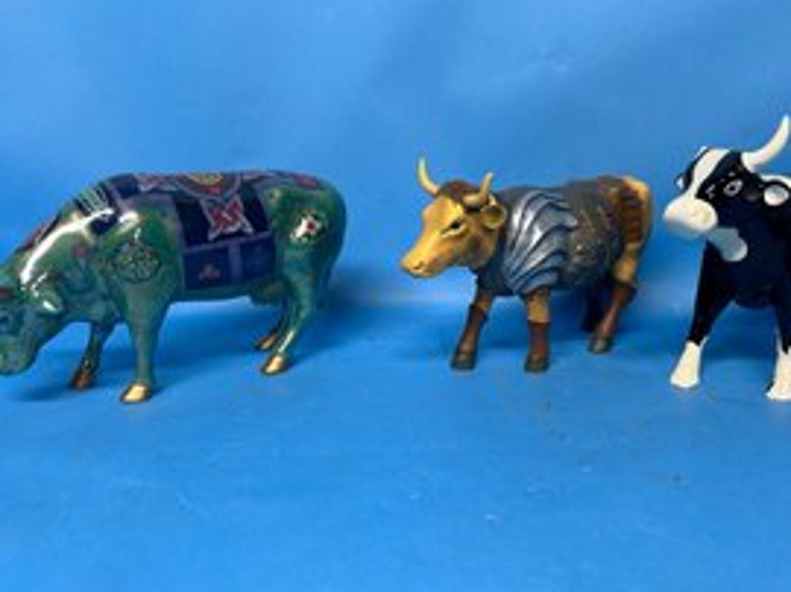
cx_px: 444
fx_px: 753
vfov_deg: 42.8
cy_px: 262
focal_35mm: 33
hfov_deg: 55.2
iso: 64
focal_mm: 5.7
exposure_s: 1/60
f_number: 1.5
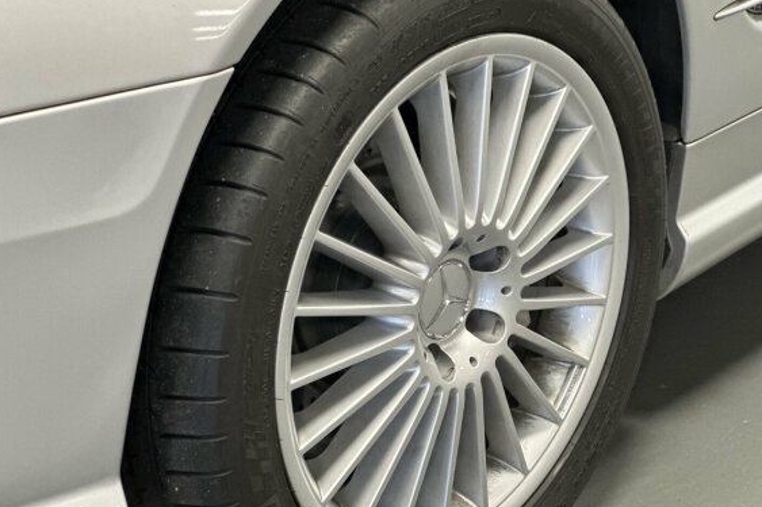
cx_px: 416
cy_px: 266
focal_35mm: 91
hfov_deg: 22.4
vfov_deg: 15.0
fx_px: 1925
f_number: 2.8
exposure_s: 1/40
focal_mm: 9
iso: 400
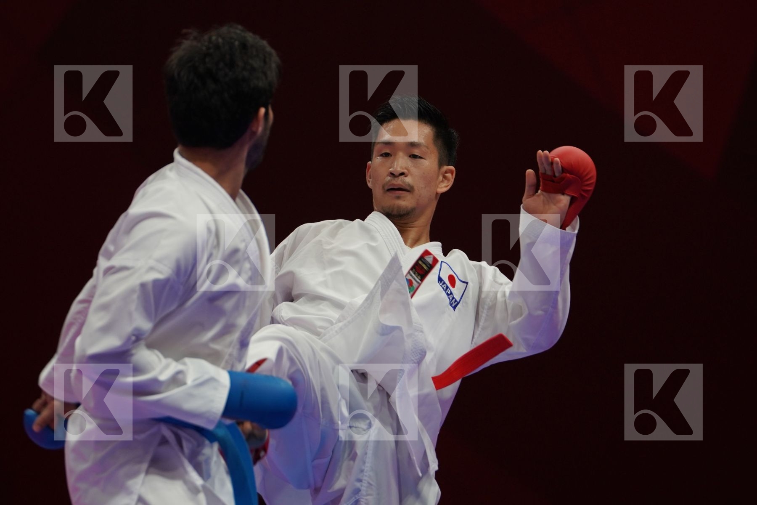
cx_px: 378
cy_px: 252
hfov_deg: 5.2
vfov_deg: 3.4
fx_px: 8410
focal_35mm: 400
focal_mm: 267
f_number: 4
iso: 640
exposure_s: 1/500
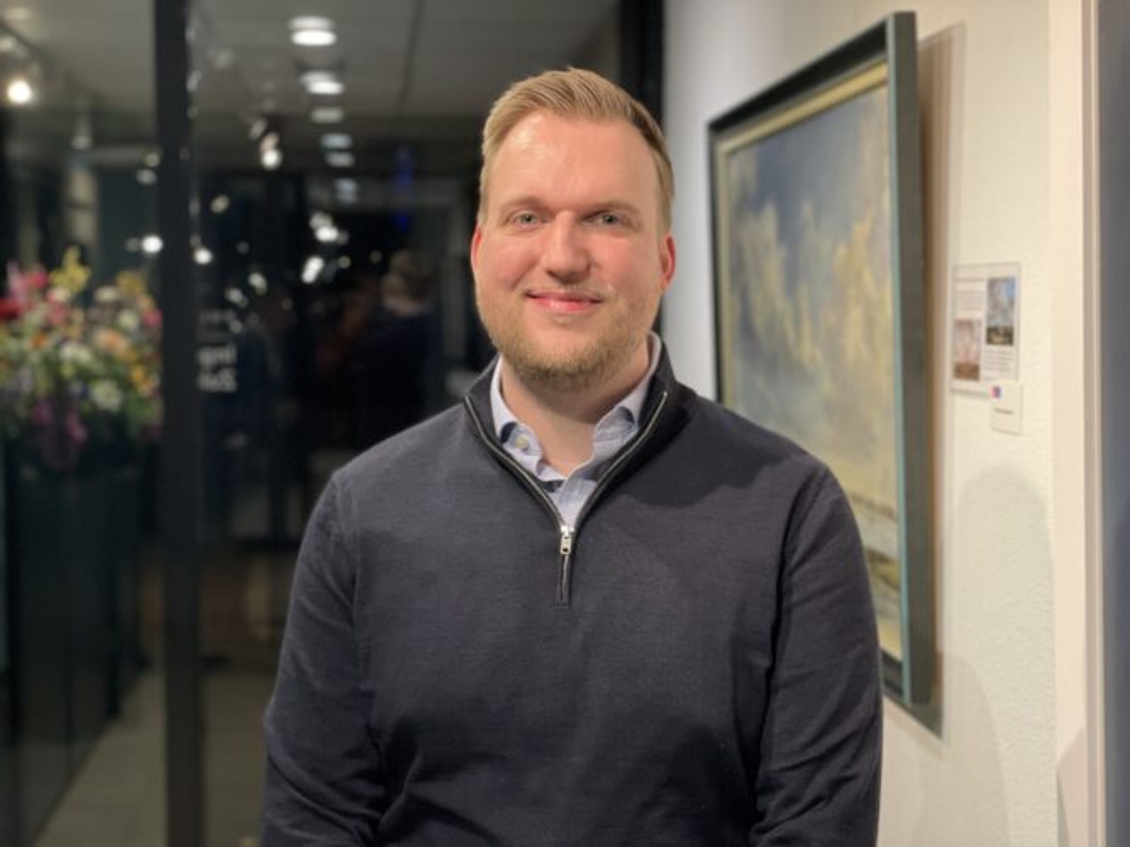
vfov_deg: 28.0
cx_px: 565
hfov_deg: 36.8
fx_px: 1697
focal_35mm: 52
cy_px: 424
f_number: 2
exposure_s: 1/100
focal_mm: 6
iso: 250
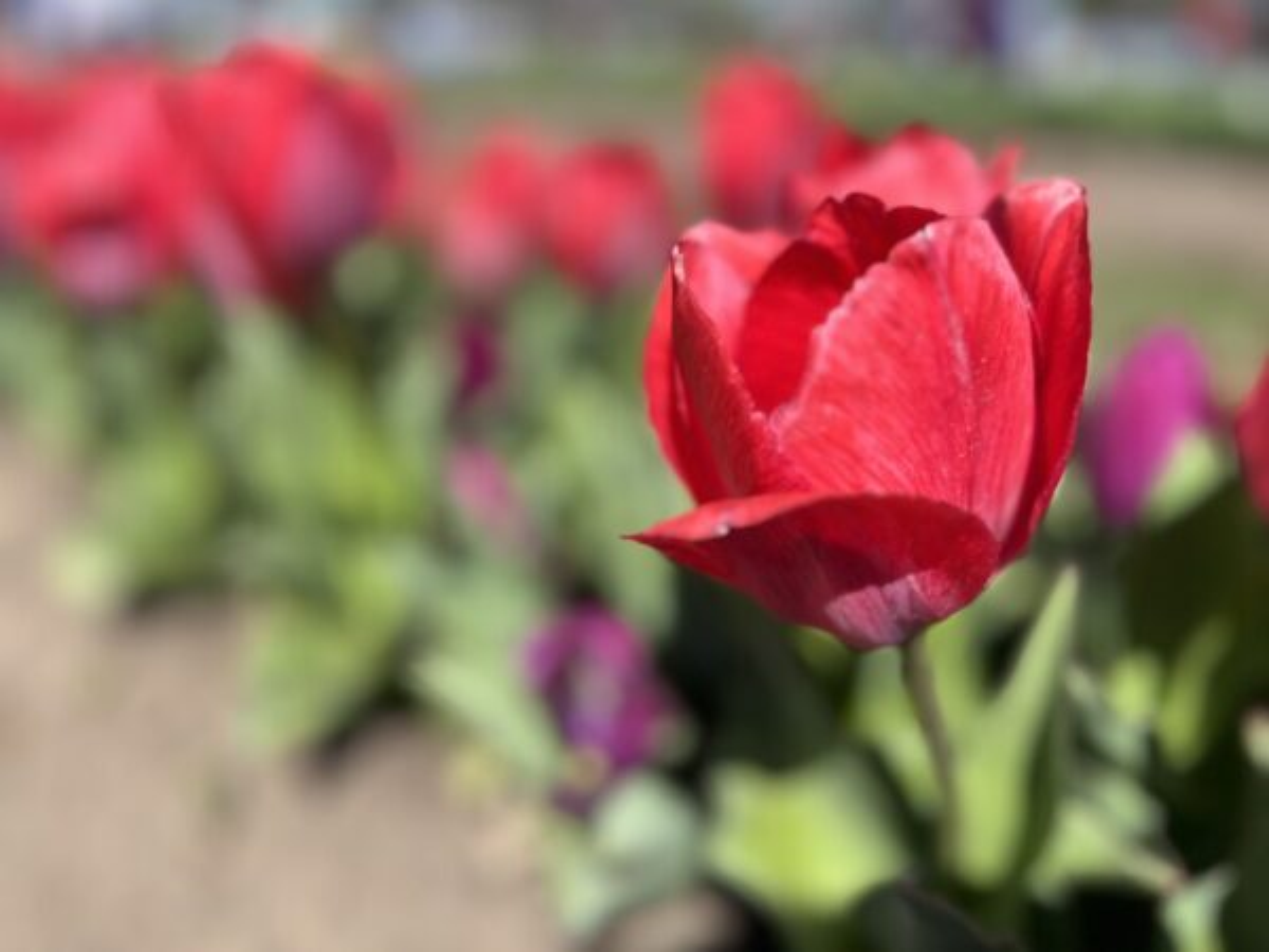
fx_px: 953
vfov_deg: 53.1
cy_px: 476
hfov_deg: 67.3
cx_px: 634
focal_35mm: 26
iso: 50
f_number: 1.5
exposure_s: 1/2695
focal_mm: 5.7
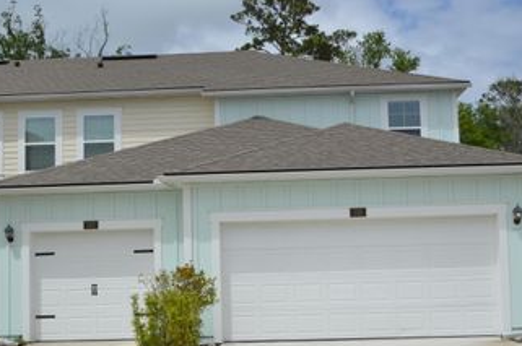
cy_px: 190
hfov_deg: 35.7
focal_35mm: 56
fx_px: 811
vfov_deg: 24.1
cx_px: 268
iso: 100
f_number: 9
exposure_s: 1/500
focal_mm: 24
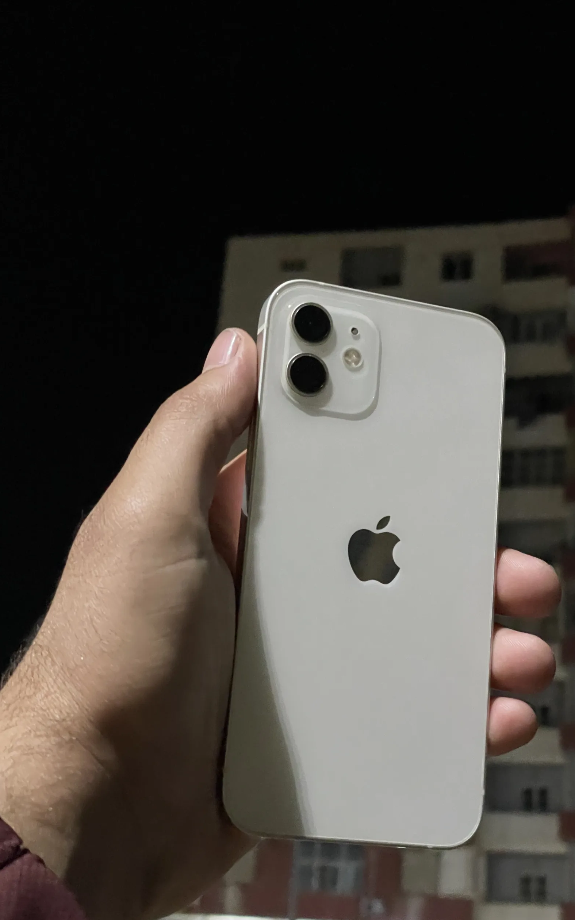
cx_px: 335
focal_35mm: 56
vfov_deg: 36.3
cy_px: 467
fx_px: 1404
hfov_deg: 23.1
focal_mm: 6
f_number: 2
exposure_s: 1/25
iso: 1000
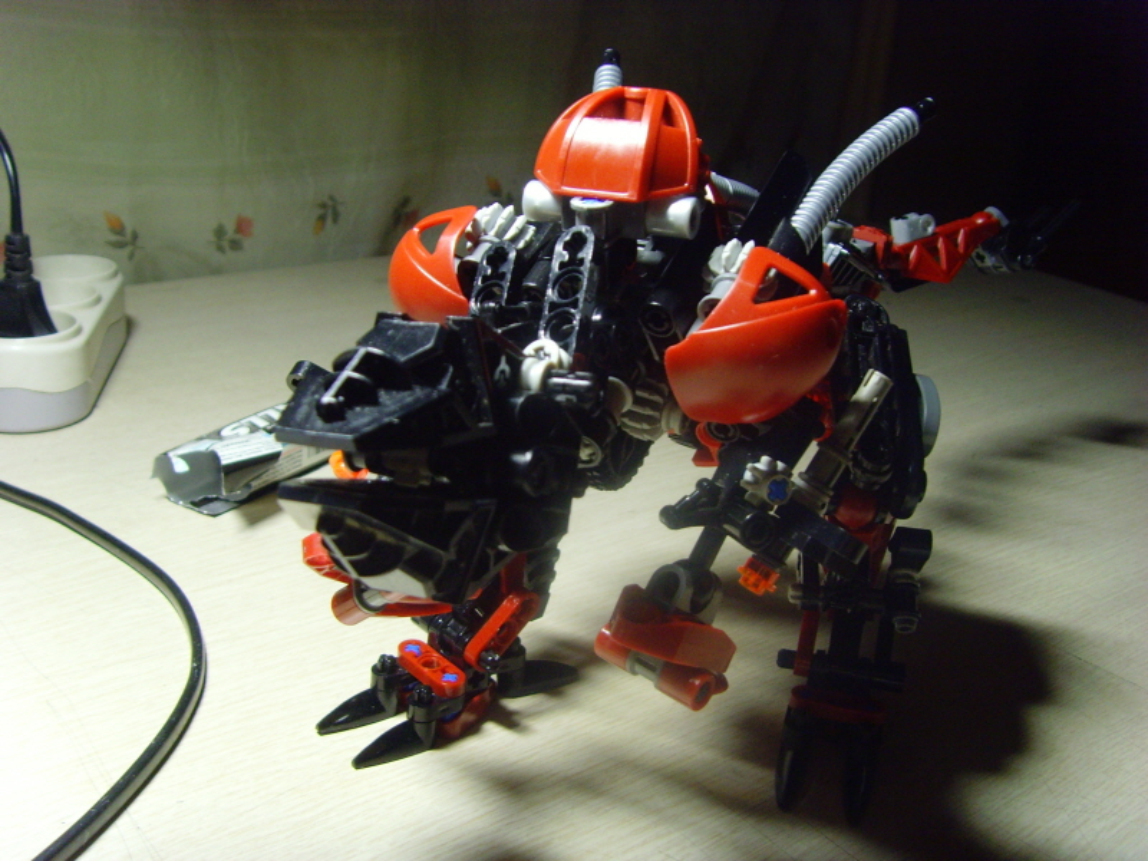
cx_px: 574
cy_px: 430
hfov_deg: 47.9
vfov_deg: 36.8
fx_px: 1293
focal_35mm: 39
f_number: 3.5
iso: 200
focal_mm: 6.6
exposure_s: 1/10
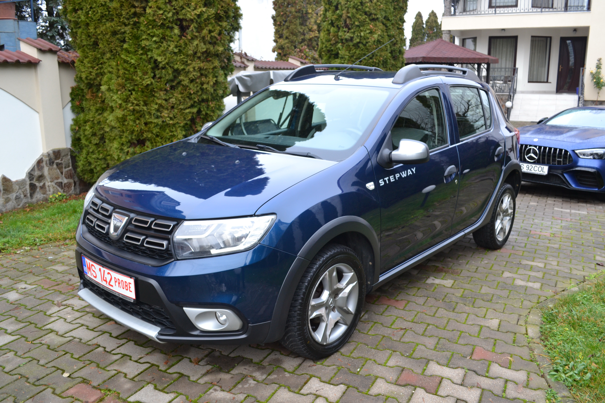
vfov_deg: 43.6
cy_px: 202
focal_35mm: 30
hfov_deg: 61.9
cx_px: 302
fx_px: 504
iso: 400
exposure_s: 1/100
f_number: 5
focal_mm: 20
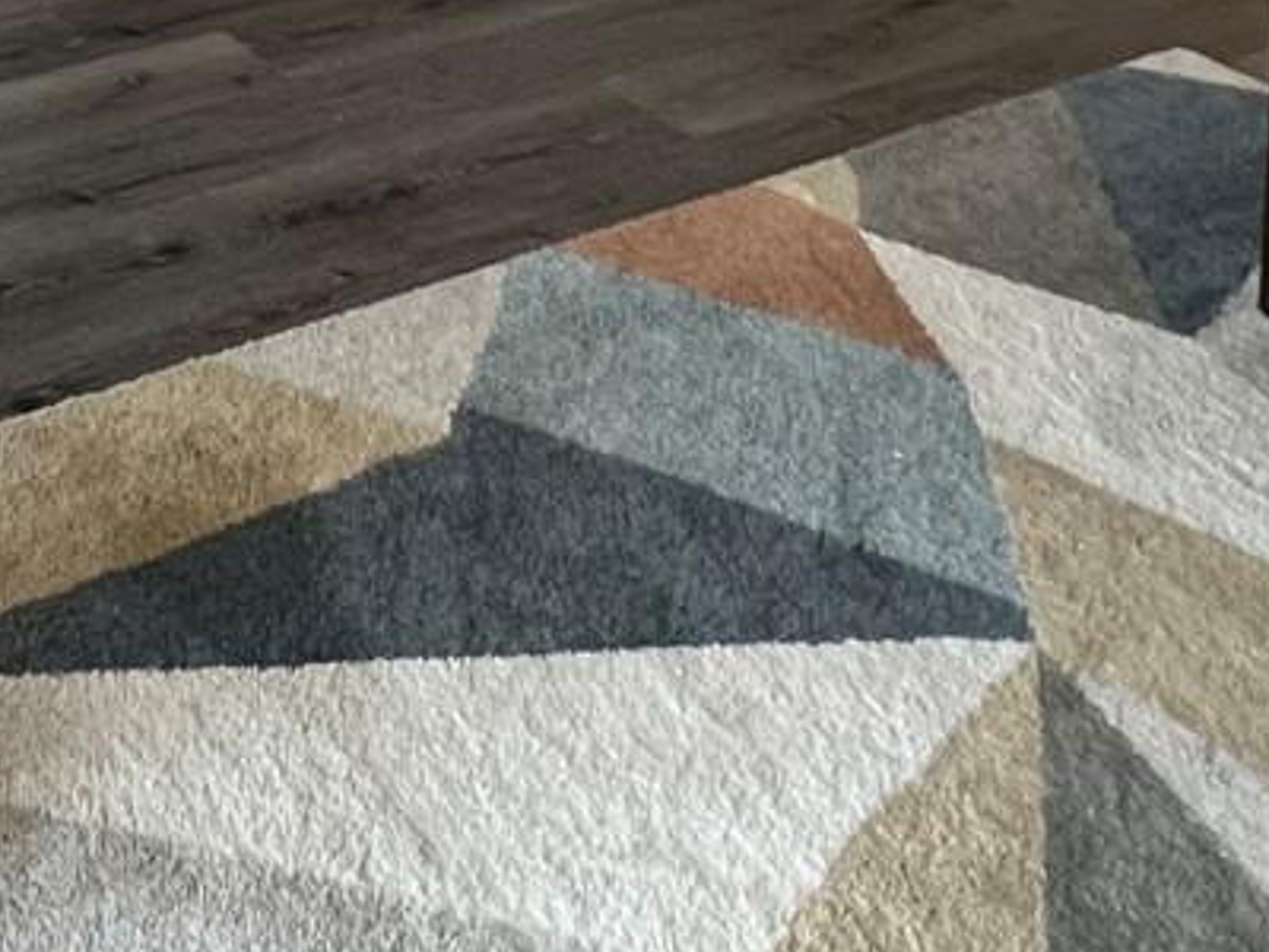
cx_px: -114
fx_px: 1906
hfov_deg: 32.5
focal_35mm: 52
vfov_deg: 20.1
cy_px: -765
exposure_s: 1/60
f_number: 1.8
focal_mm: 1.57
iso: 160
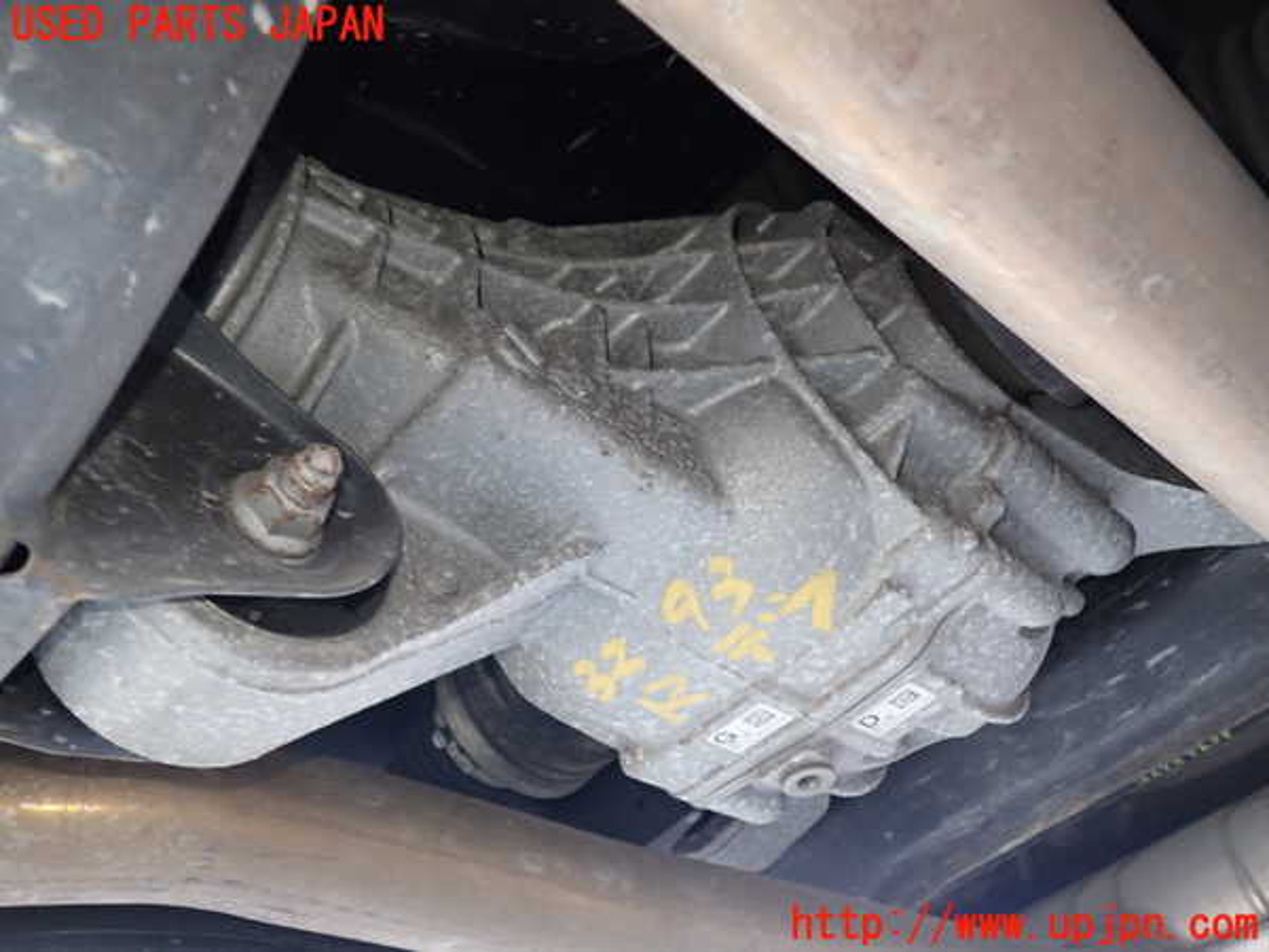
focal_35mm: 30
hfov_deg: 60.0
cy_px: 476
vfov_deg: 46.8
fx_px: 1100
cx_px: 634
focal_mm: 5.4
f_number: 2.3
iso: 320
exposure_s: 1/30
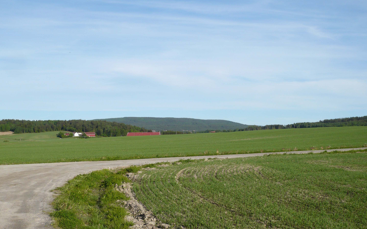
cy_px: 122
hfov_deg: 51.5
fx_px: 380
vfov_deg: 33.6
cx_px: 184
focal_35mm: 38
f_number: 8
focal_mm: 5.8
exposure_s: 1/200
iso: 100
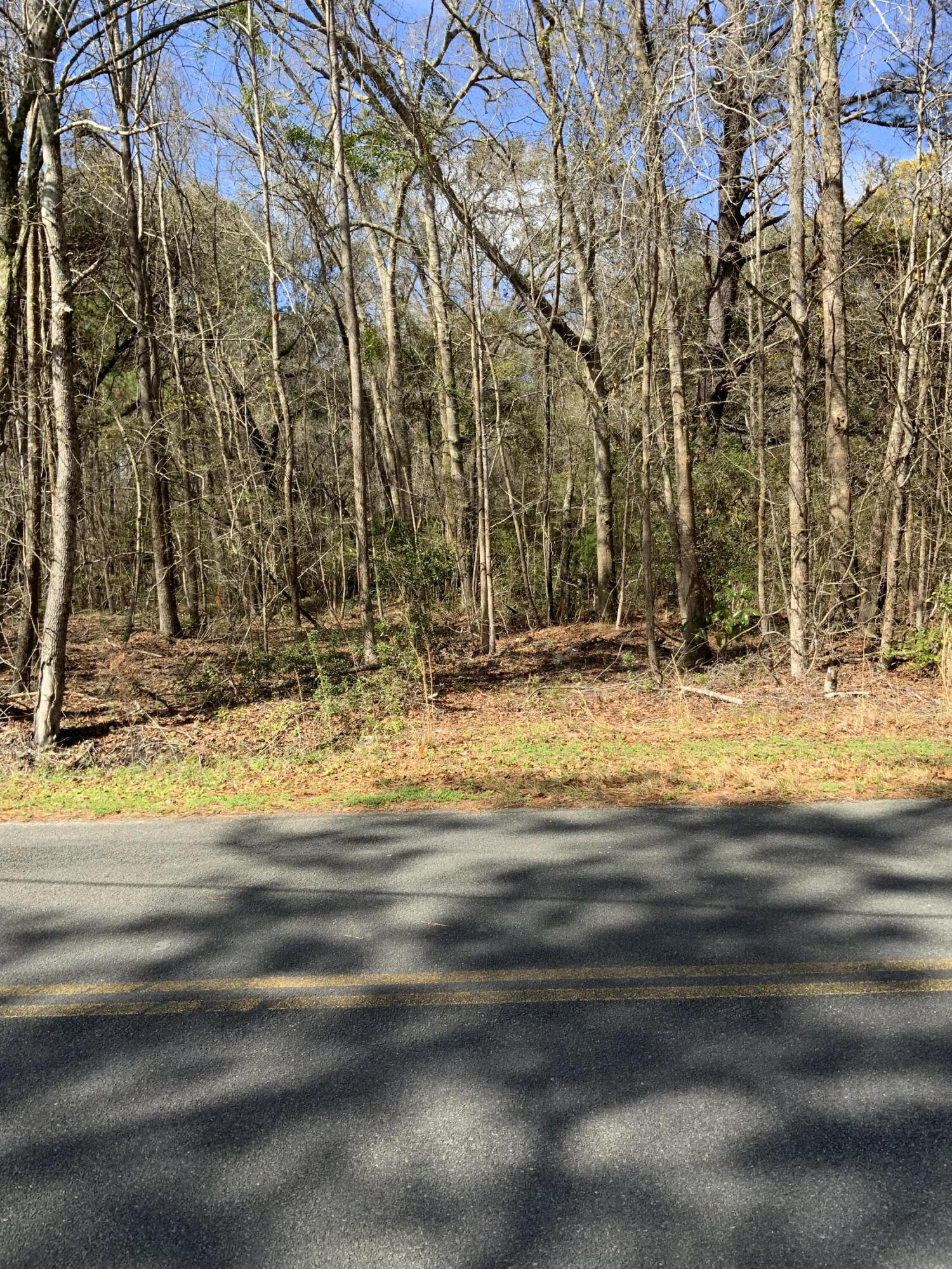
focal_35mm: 29
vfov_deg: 61.7
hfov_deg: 48.2
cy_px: 634
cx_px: 476
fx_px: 1063
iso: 16
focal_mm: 3
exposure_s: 1/691
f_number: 1.8
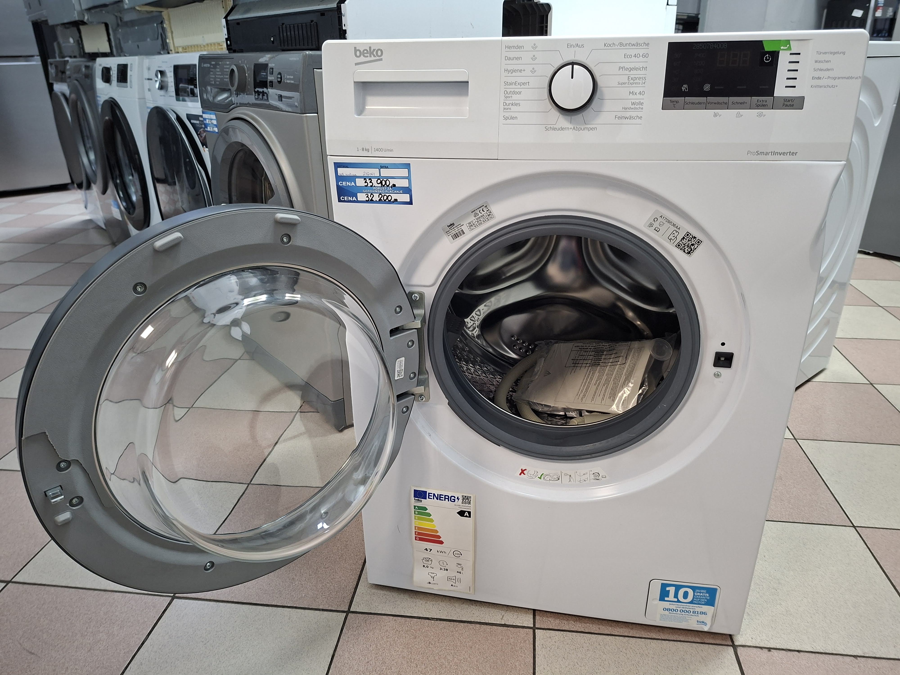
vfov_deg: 58.9
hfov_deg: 73.9
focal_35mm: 23
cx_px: 450
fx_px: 598
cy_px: 338
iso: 320
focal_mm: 5.54
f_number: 1.8
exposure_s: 1/33
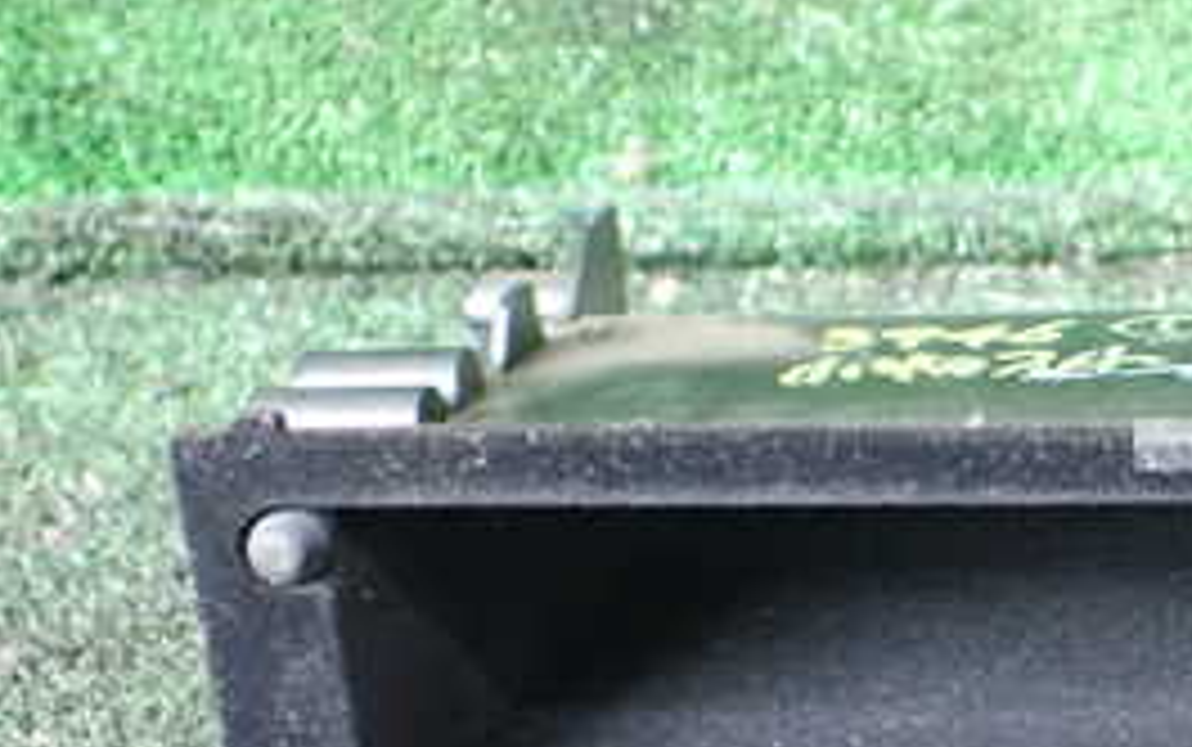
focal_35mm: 72
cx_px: 1188
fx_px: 2340
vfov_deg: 18.0
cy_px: 572
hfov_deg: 27.0
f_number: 2.3
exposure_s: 1/50
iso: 800
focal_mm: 5.4
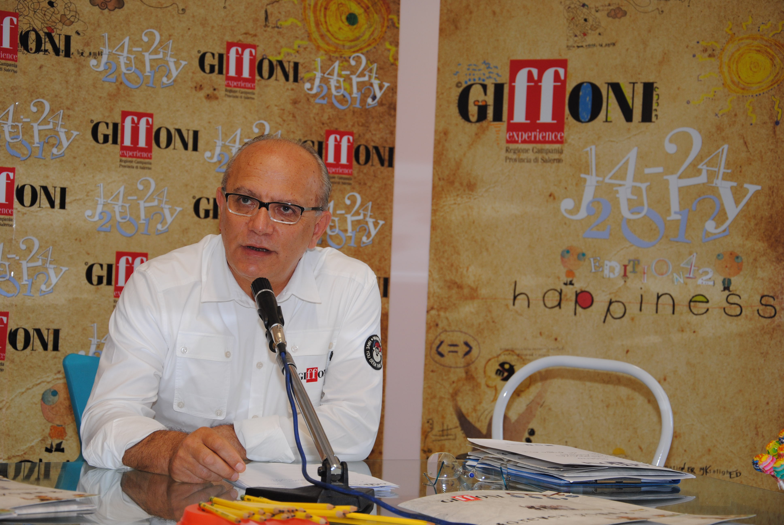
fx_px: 1635
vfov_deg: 18.2
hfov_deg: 27.0
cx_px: 392
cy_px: 262
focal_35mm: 75
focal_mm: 50
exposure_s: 1/25
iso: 200
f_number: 5
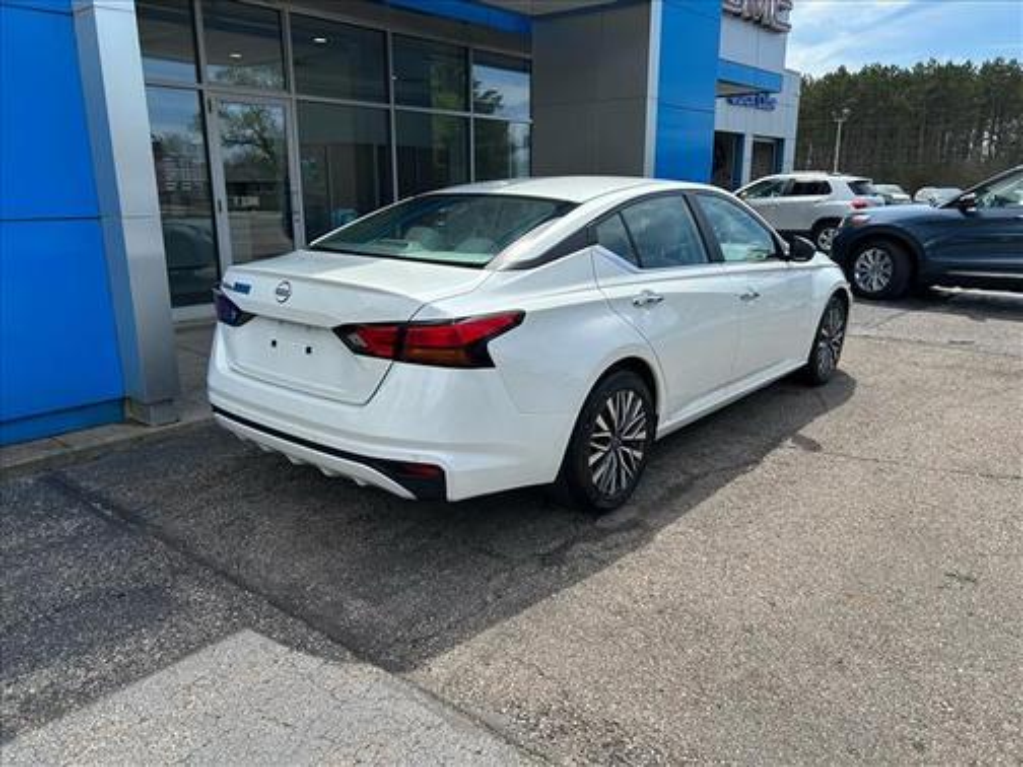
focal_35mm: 26
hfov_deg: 67.3
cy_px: 384
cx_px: 512
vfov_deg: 53.1
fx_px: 768
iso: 50
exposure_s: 1/2513
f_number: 1.5
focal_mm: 5.7
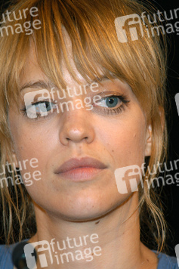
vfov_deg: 6.1
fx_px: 2516
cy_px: 138
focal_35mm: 337
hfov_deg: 4.1
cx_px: 85
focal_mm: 200
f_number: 5.6
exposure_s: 1/40
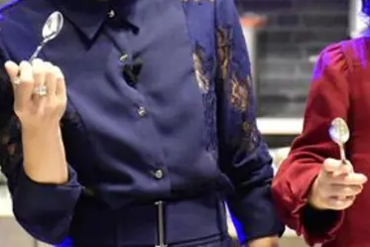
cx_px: 267
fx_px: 2581
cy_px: 26
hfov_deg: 8.2
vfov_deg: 5.5
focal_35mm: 251
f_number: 5.3
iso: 12800
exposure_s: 1/320
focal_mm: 80
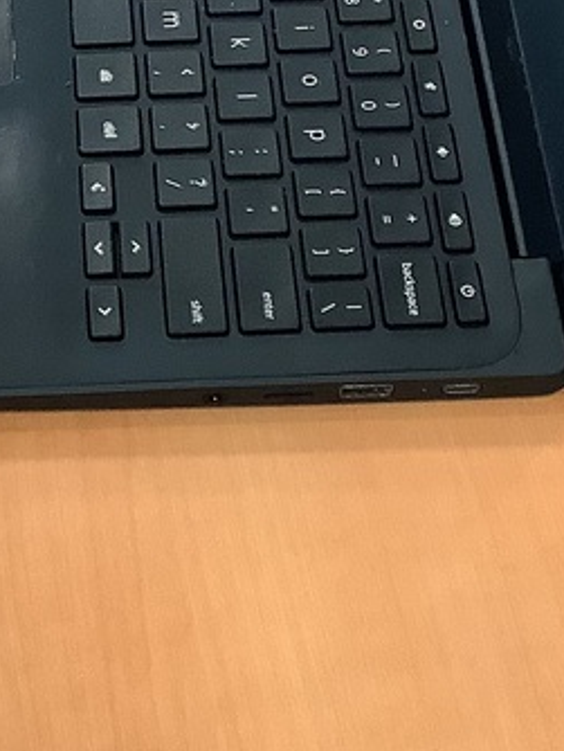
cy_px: 85
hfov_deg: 15.3
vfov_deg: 20.3
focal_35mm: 95
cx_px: 7
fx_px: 2061
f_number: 2.4
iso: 125
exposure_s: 1/60
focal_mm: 3.3
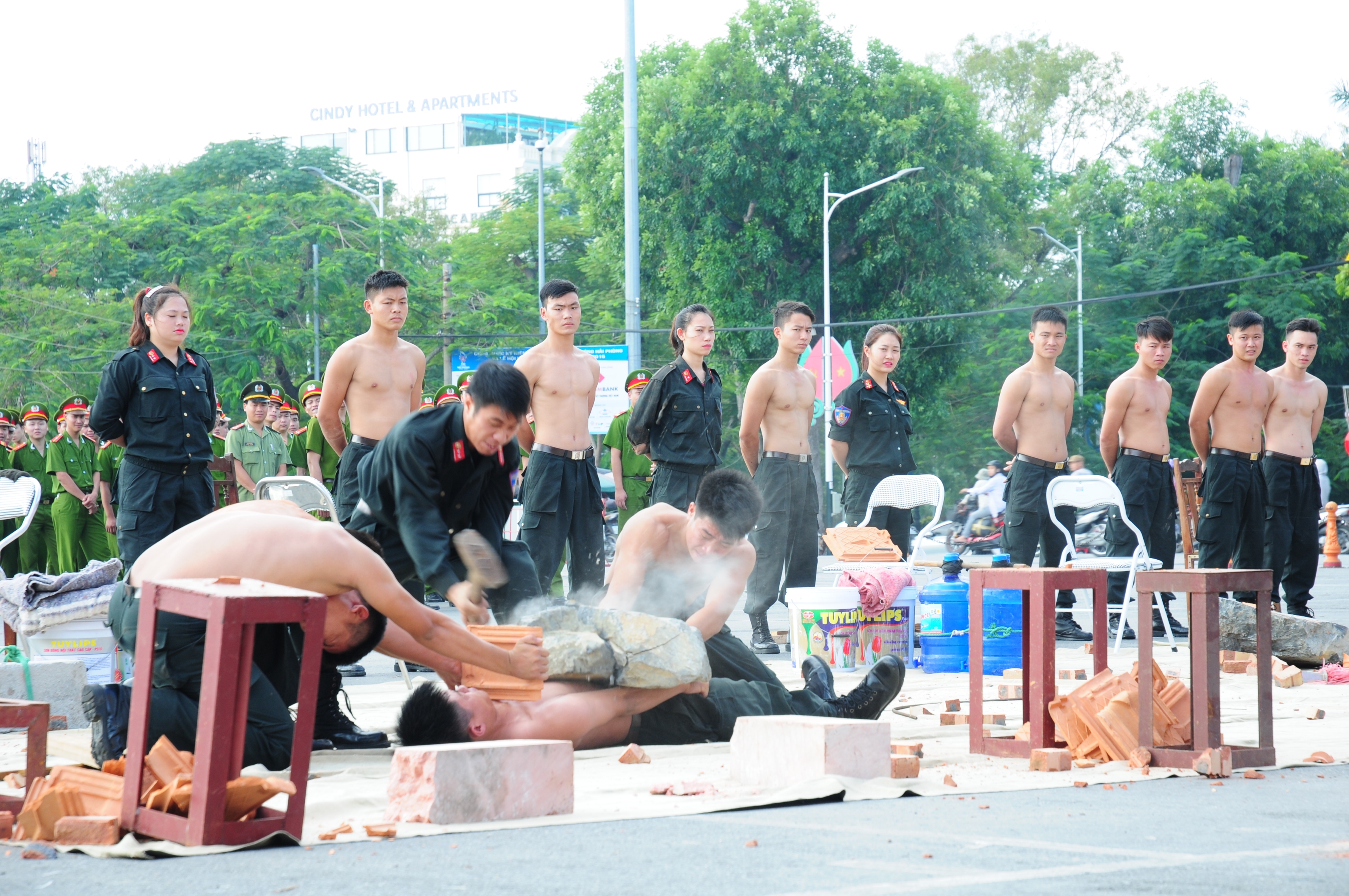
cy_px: 448
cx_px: 674
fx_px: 3930
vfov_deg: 13.0
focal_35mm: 105
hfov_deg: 19.5
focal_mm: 70
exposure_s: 1/80
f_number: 5.6
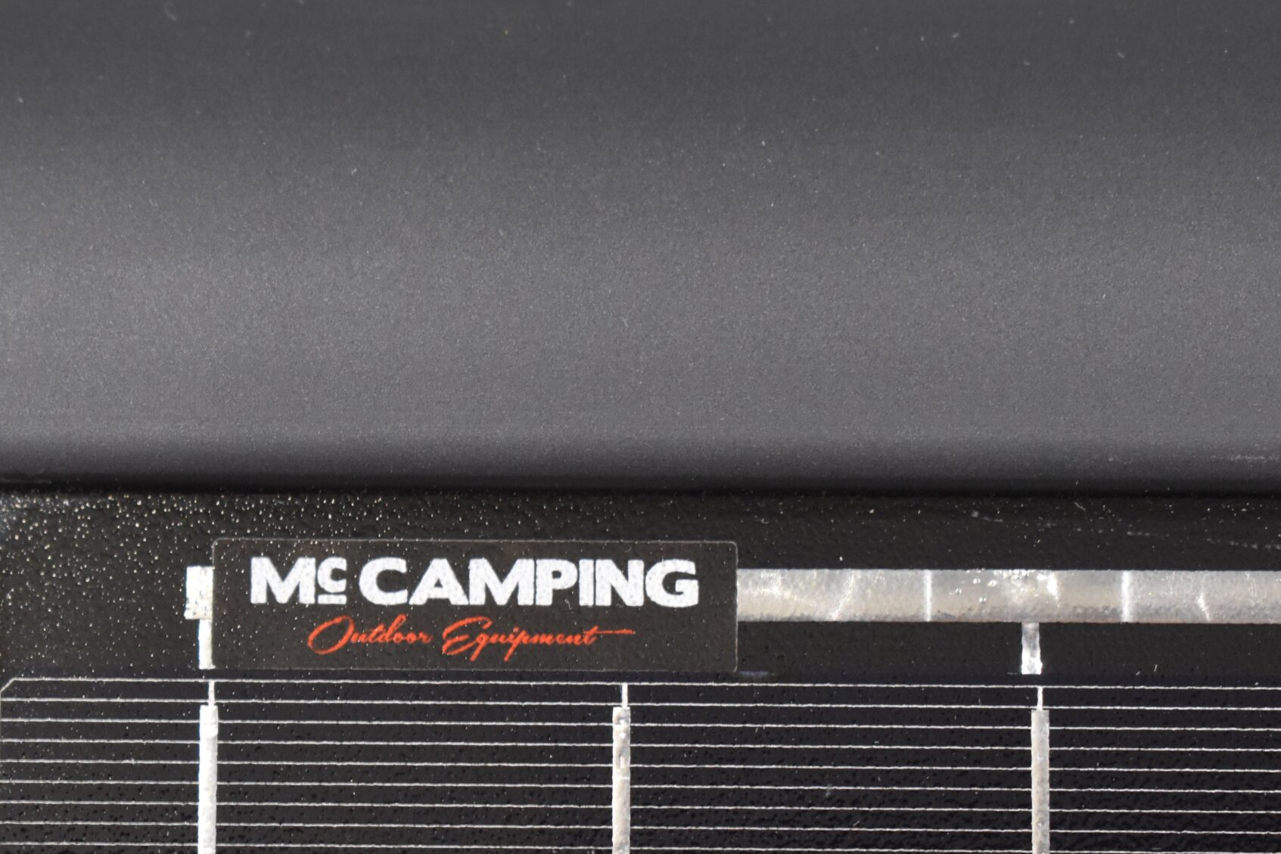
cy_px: 596
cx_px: 521
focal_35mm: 125
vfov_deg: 11.0
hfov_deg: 16.4
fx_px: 4439
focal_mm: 55
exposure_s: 1/60
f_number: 5.6
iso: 900
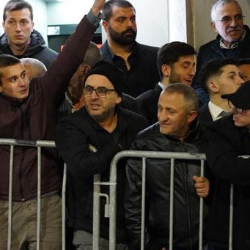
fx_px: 2123
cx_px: 8
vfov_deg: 6.7
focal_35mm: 260
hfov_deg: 6.7
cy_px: 121
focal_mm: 135.4
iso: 8000
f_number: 3.2
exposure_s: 1/160
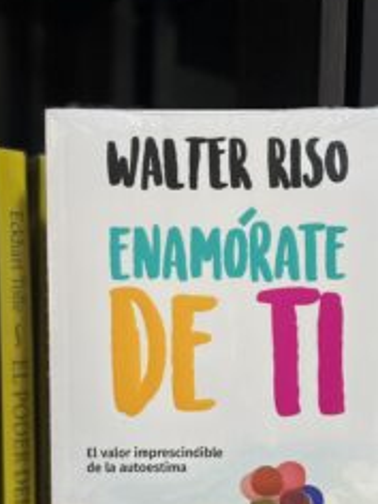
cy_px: 361
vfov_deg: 42.0
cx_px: 207
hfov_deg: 32.9
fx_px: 641
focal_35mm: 44
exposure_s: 1/60
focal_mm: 5.7
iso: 125
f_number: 1.5
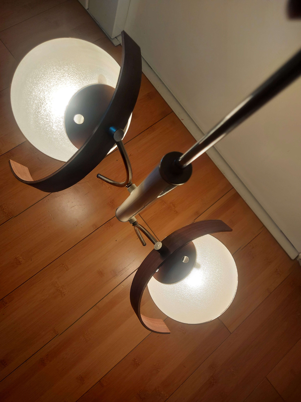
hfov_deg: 56.8
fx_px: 278
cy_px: 201
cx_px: 150
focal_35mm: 24
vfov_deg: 71.6
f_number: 1.8
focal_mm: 5.23
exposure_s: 1/50
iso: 50
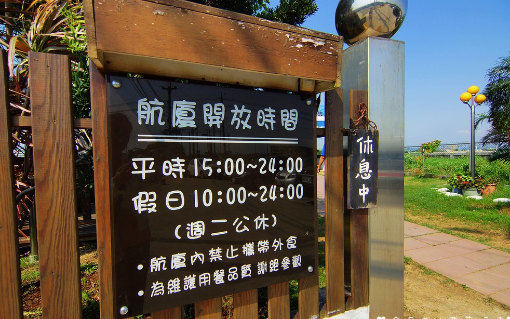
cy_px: 168
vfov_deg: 66.3
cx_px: 250
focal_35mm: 18
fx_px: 244
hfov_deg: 92.6
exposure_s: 1/640
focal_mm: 11
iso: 100
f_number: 4
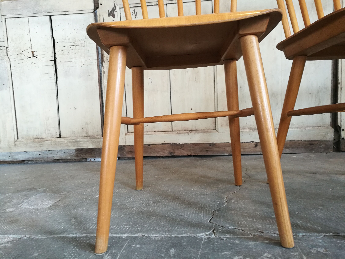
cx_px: 172
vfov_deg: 51.4
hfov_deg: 65.3
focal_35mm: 27
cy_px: 130
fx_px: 269
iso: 200
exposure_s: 1/33.3
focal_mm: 4.5
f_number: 2.2
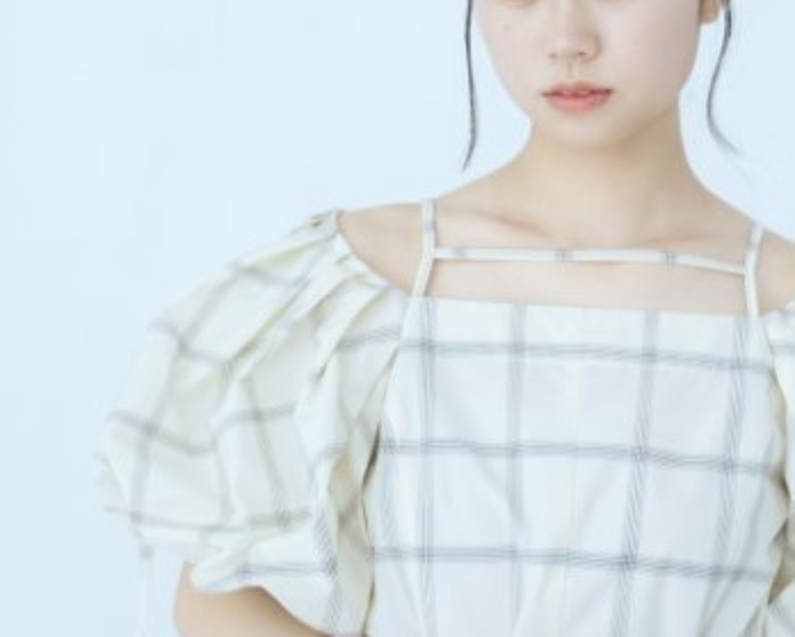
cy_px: 201
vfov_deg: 13.9
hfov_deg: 17.2
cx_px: 588
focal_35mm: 111
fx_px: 2614
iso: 200
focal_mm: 61
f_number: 3.9
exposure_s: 1/100
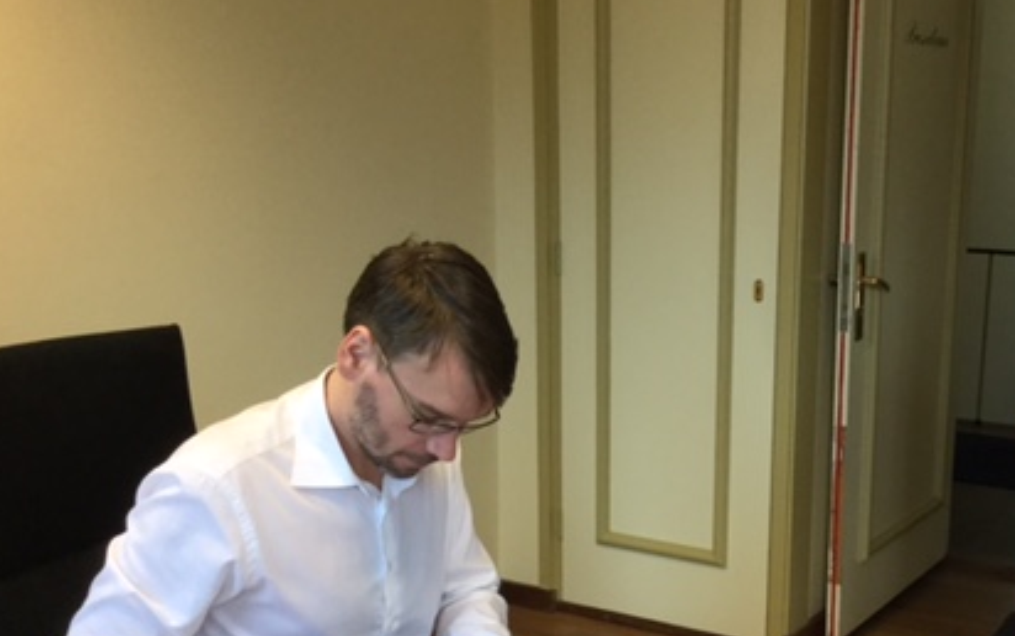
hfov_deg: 38.7
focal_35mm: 51
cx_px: 732
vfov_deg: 25.1
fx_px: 1412
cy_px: 473
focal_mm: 3.3
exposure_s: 1/33
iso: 50
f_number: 2.4
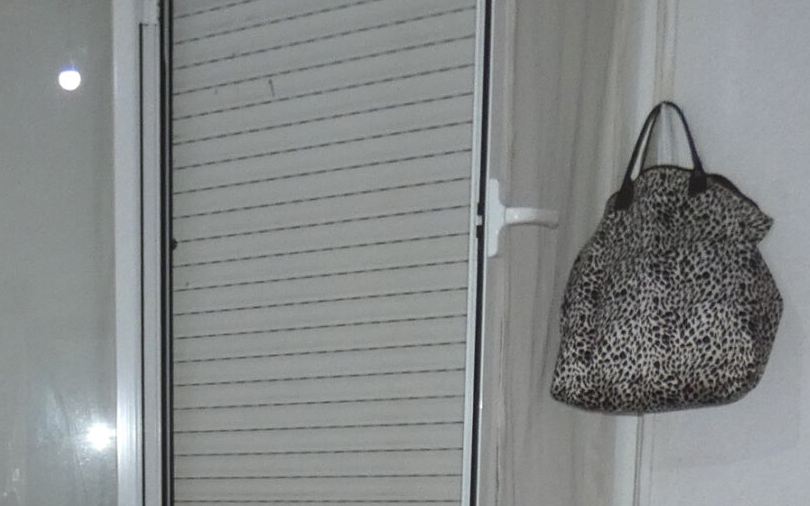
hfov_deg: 28.7
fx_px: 1479
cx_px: 3
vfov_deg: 17.4
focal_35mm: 67
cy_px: 766
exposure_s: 1/50
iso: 200
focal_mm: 3.6
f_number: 2.8
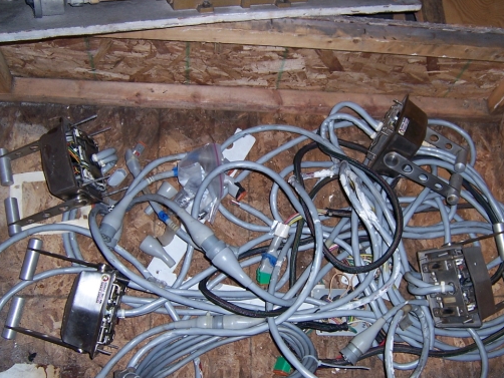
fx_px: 597
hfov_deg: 45.7
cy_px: 212
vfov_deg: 35.1
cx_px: 268
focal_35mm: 41
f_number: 2.8
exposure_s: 1/60
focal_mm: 5.5
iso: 80
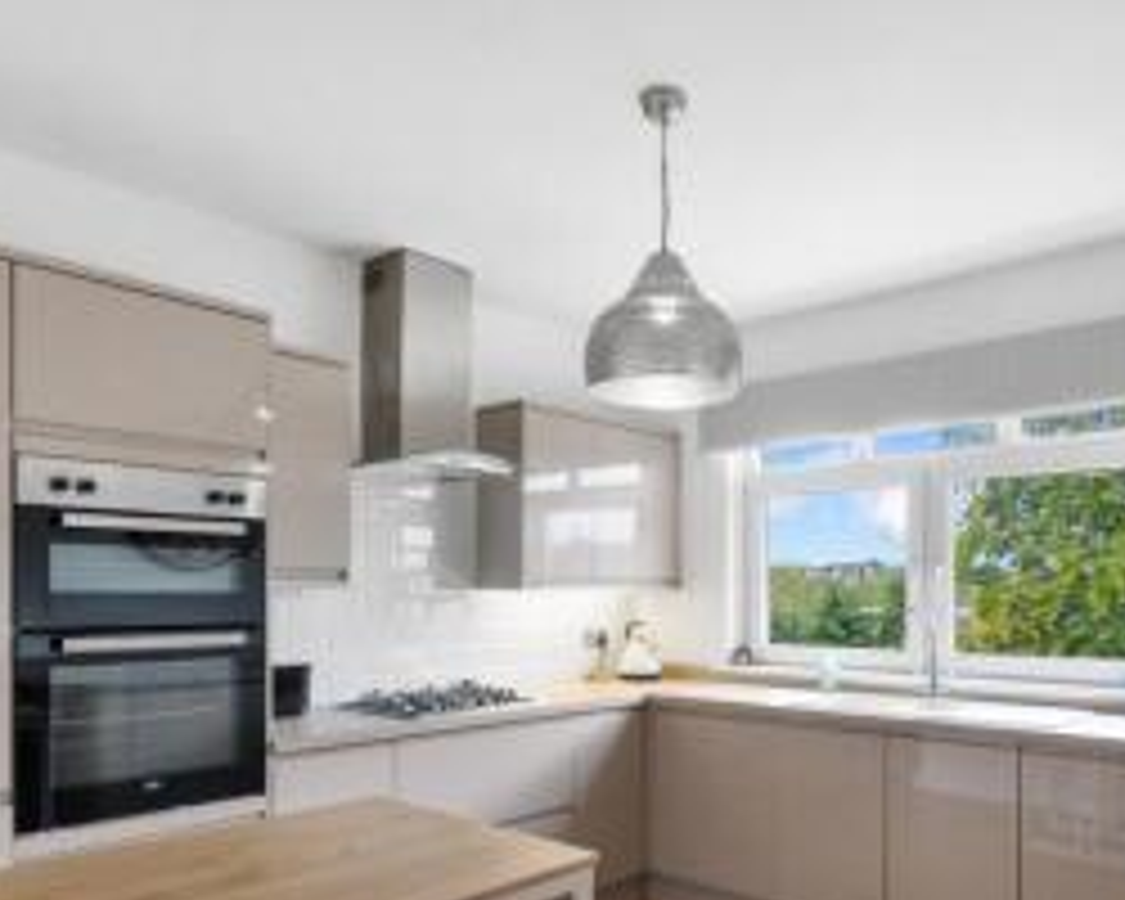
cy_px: 632
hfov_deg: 67.7
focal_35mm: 25
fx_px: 832
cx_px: 652
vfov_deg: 55.0
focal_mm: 14
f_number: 8
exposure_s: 1/8
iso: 640
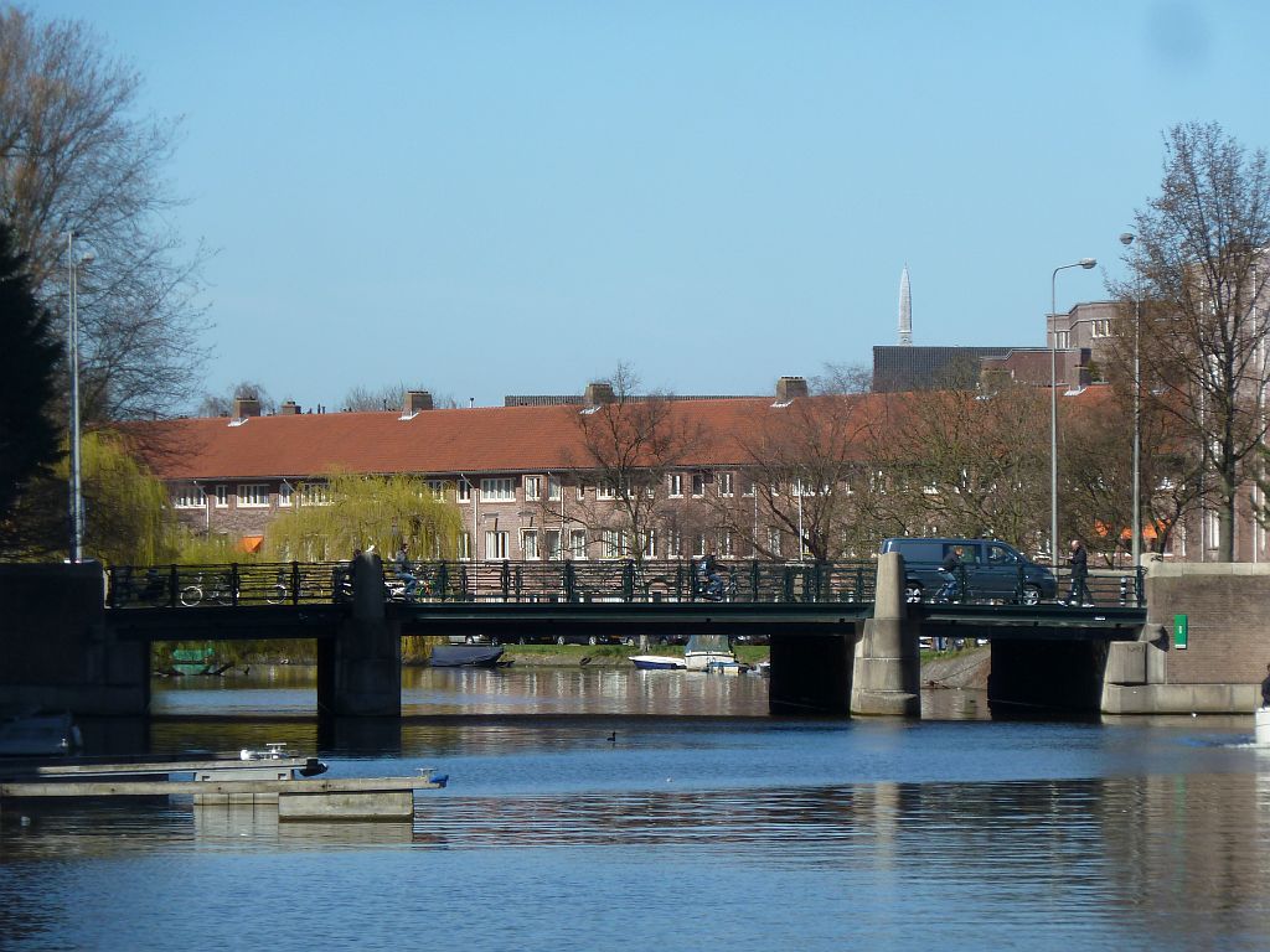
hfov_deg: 9.4
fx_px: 7705
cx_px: 635
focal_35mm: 210
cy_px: 476
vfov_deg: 7.1
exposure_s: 1/500
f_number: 4.6
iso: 80
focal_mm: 34.4
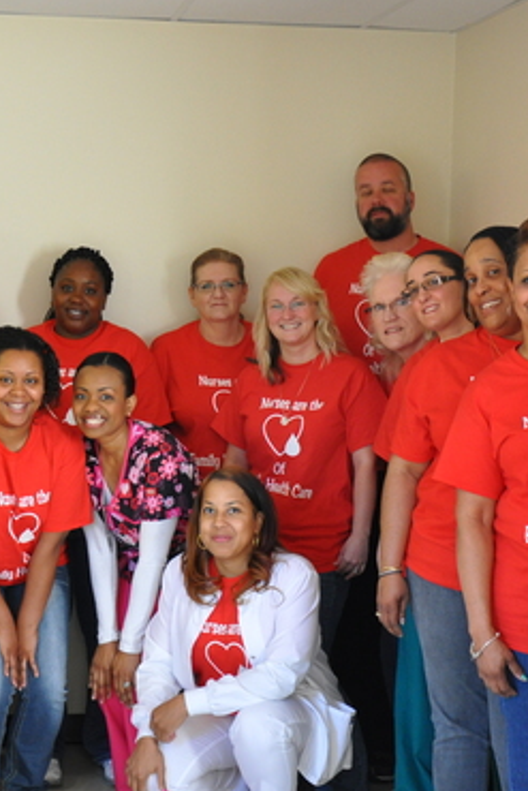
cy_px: 370
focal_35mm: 70
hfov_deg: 19.4
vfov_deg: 28.8
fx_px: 1538
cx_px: 145
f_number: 3.8
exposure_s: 1/50
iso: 800
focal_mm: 24
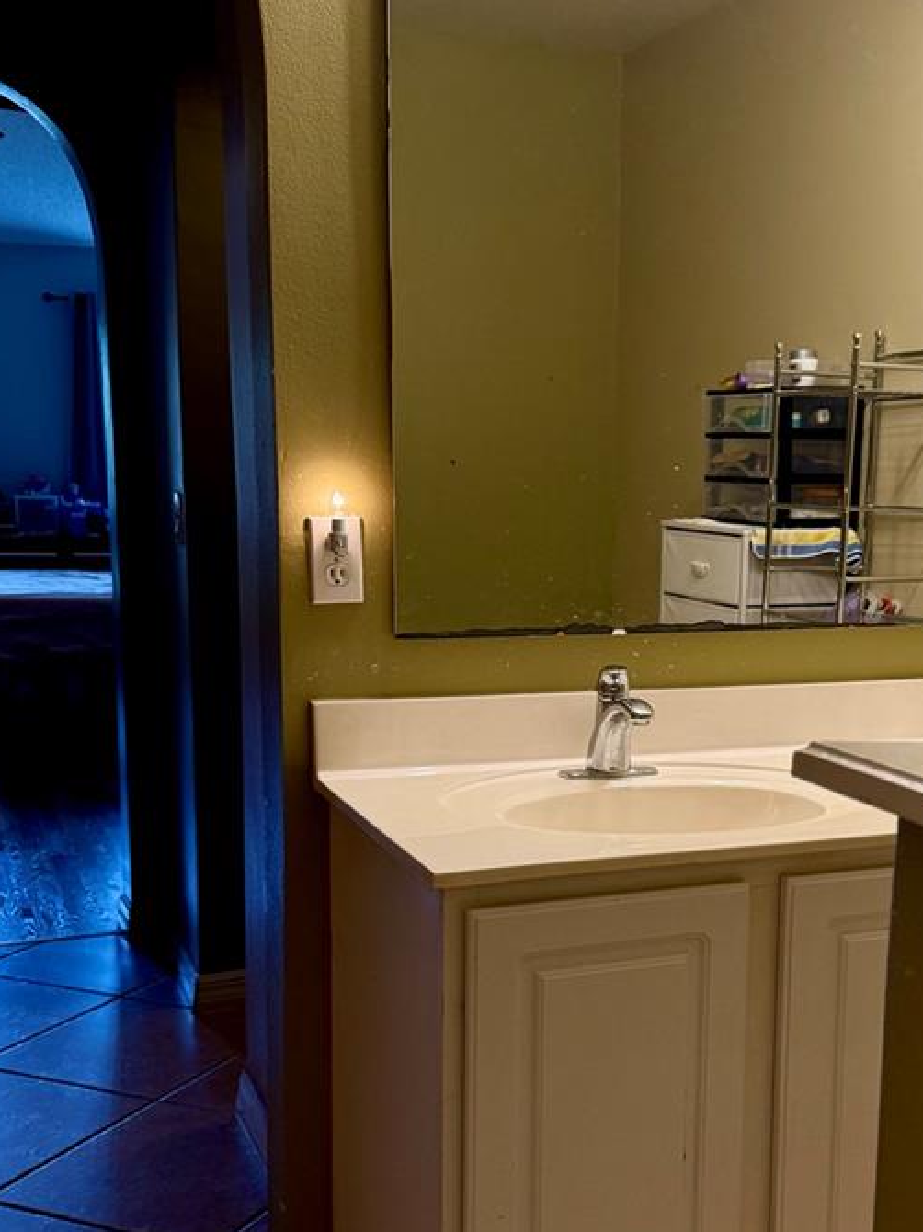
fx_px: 1530
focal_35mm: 43
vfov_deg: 43.7
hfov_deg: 33.2
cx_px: 631
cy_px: 736
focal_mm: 6.76
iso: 200
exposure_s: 1/128
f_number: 1.78
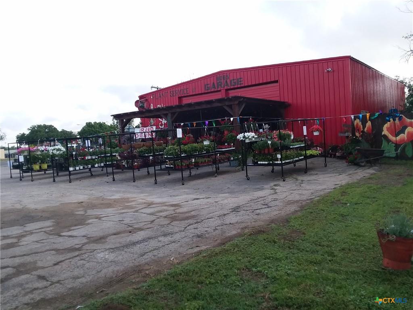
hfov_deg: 61.7
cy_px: 155
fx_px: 346
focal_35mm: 29
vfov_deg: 48.2
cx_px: 206
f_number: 1.9
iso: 40
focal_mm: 2.47
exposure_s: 1/434
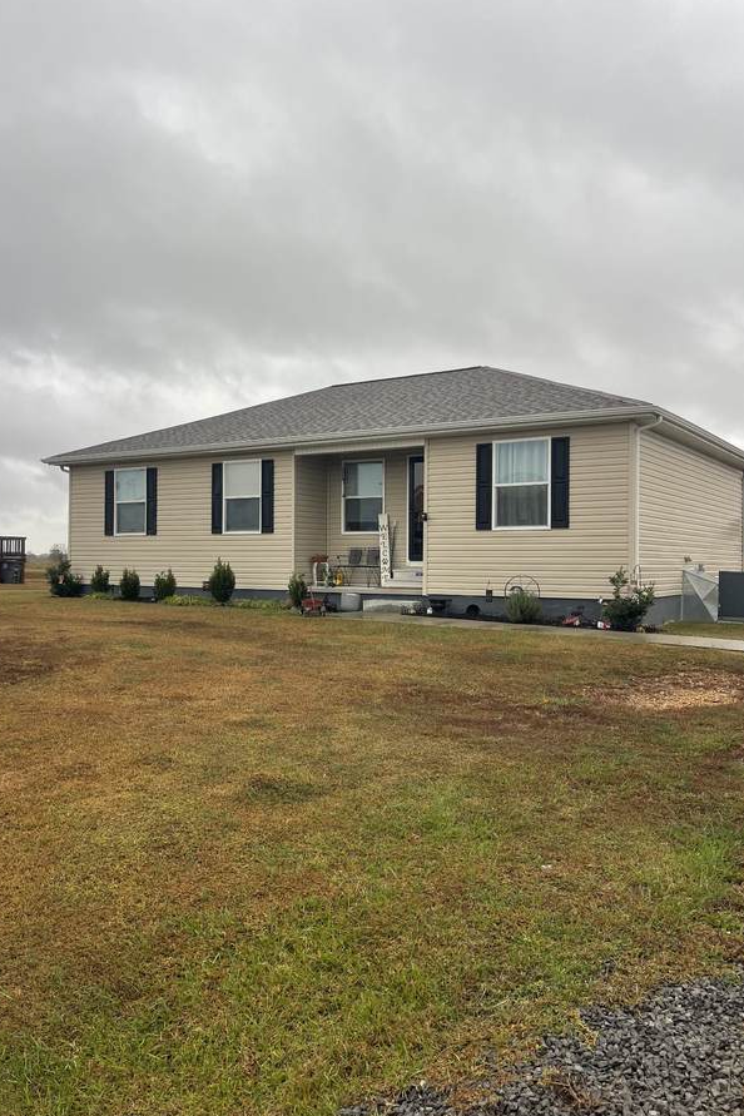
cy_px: 544
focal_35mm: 28
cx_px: 332
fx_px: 868
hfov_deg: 46.3
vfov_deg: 65.5
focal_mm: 5.1
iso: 32
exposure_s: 1/237
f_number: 1.6
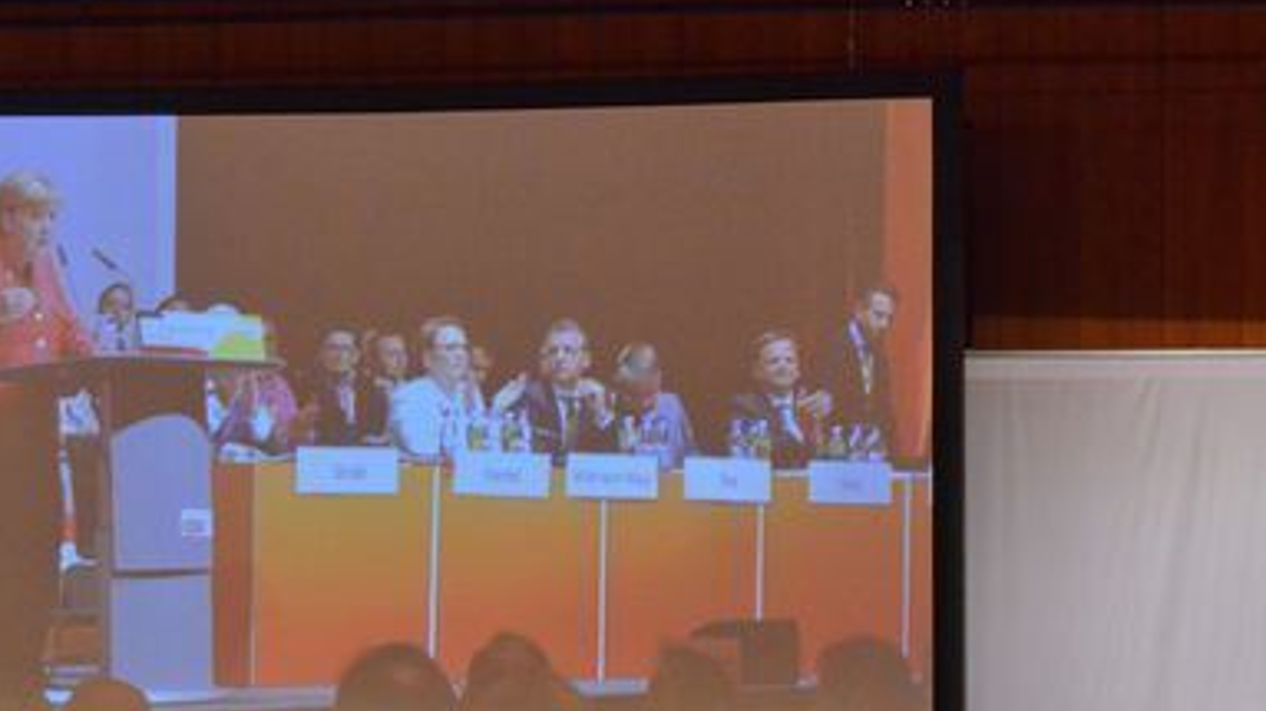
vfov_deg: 5.8
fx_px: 6979
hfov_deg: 10.3
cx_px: 182
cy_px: 852
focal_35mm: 208
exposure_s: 1/160
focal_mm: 95
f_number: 6.3
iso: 4000
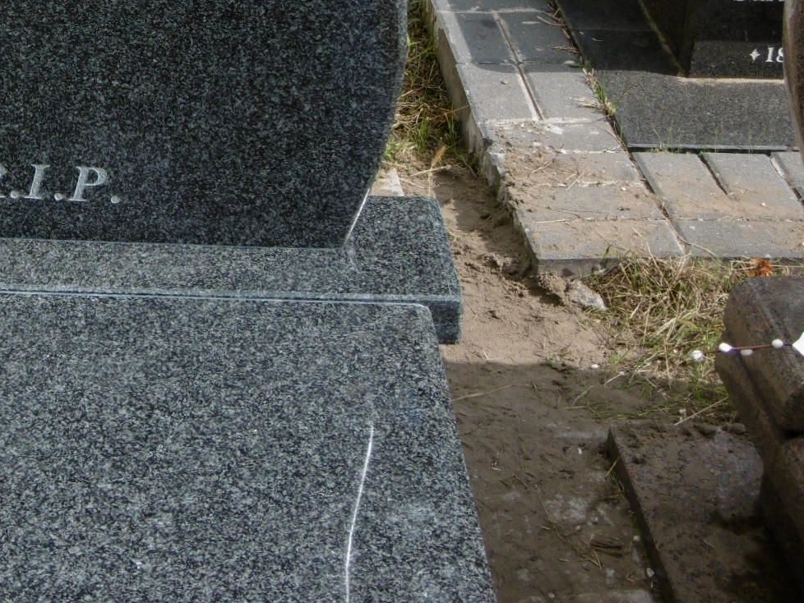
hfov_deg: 21.3
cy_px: -23
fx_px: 2091
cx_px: 72
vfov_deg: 16.0
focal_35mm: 90
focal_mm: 7.7
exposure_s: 1/500
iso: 100
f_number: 3.8
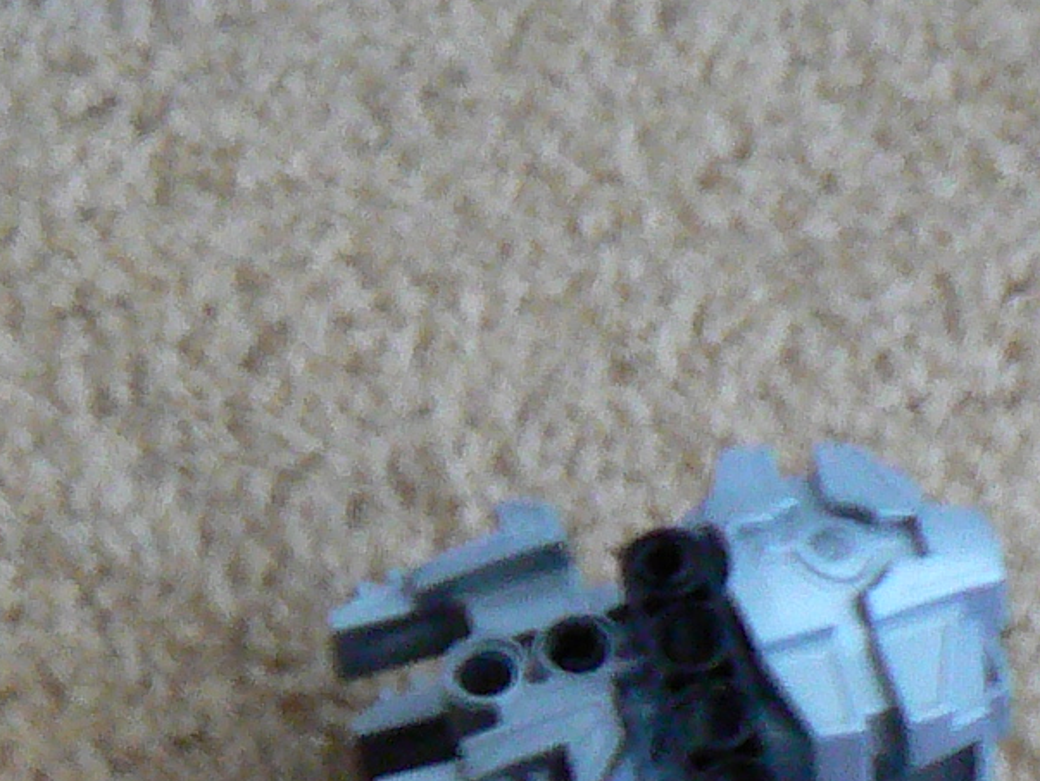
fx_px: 5050
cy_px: 1578
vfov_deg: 8.4
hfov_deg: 11.4
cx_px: -426
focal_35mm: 168
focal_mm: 6
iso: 200
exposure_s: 1/15
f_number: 2.8
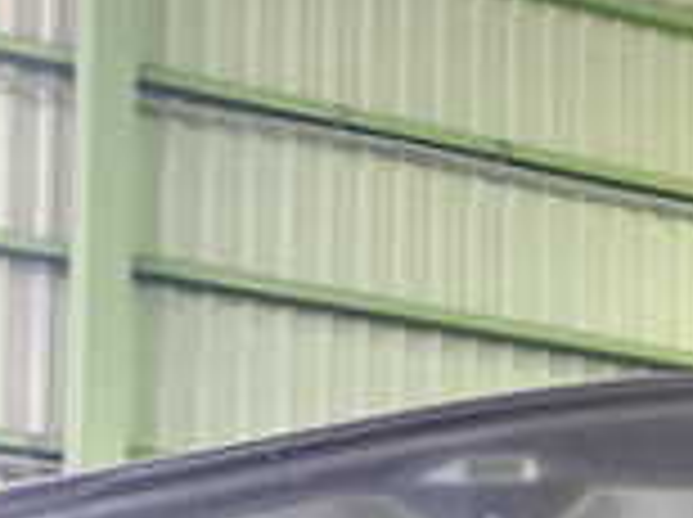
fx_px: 2339
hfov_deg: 16.8
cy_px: 932
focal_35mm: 117
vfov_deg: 11.7
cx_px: 495
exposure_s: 1/30
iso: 400
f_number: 2.3
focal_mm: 5.4
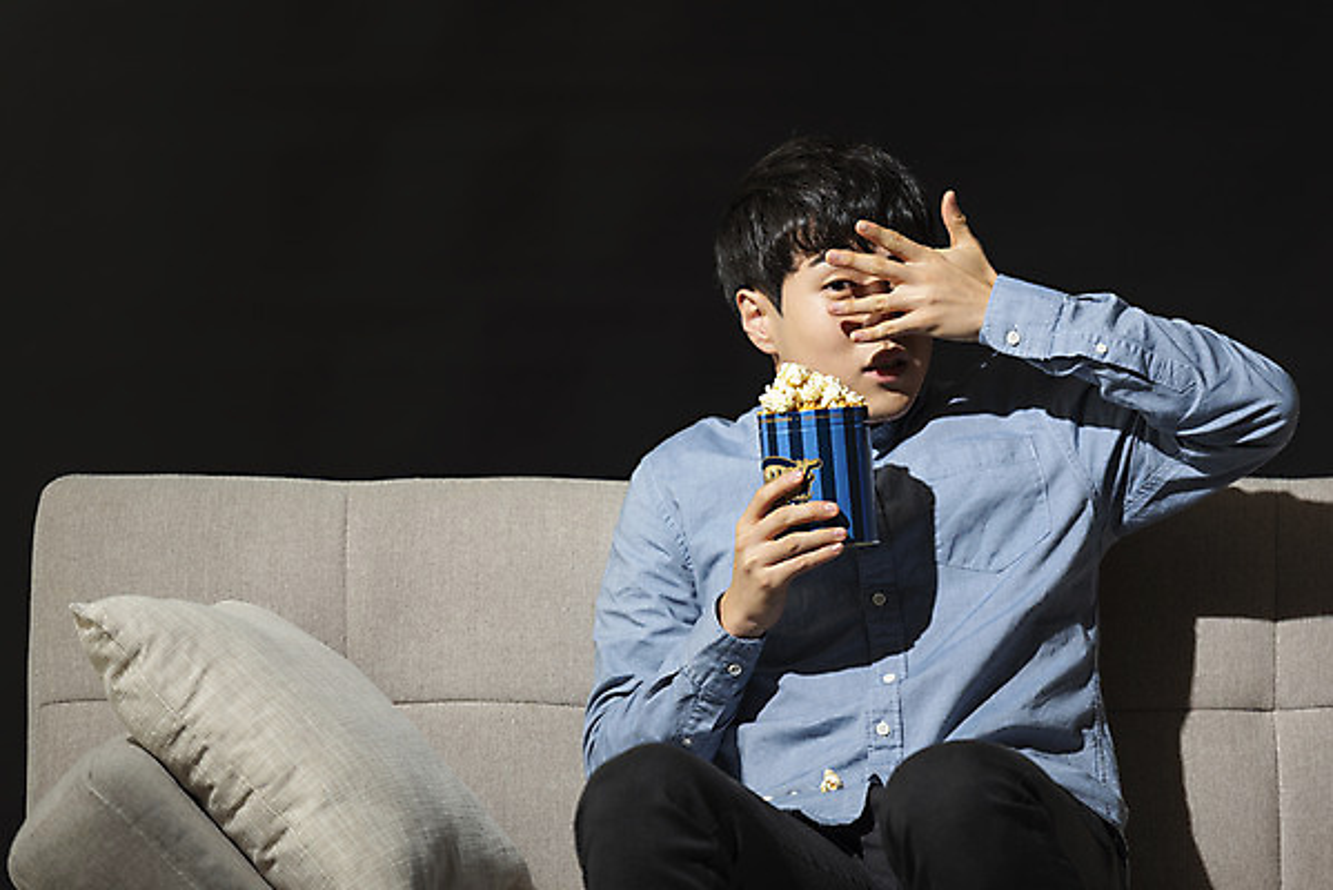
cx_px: 666
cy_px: 445
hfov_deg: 11.7
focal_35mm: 175
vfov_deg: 7.9
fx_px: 6483
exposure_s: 1/125
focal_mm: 175
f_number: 3.5
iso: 100
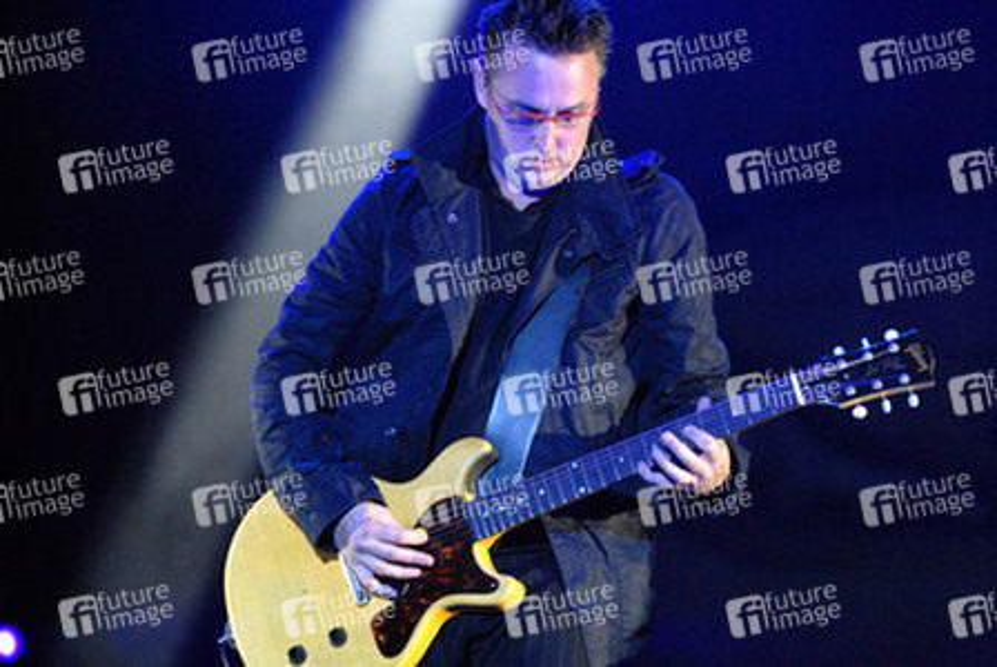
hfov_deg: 10.5
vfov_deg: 7.1
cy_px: 334
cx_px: 498
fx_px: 5407
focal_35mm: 195
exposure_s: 1/250
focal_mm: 130
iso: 800
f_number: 2.8
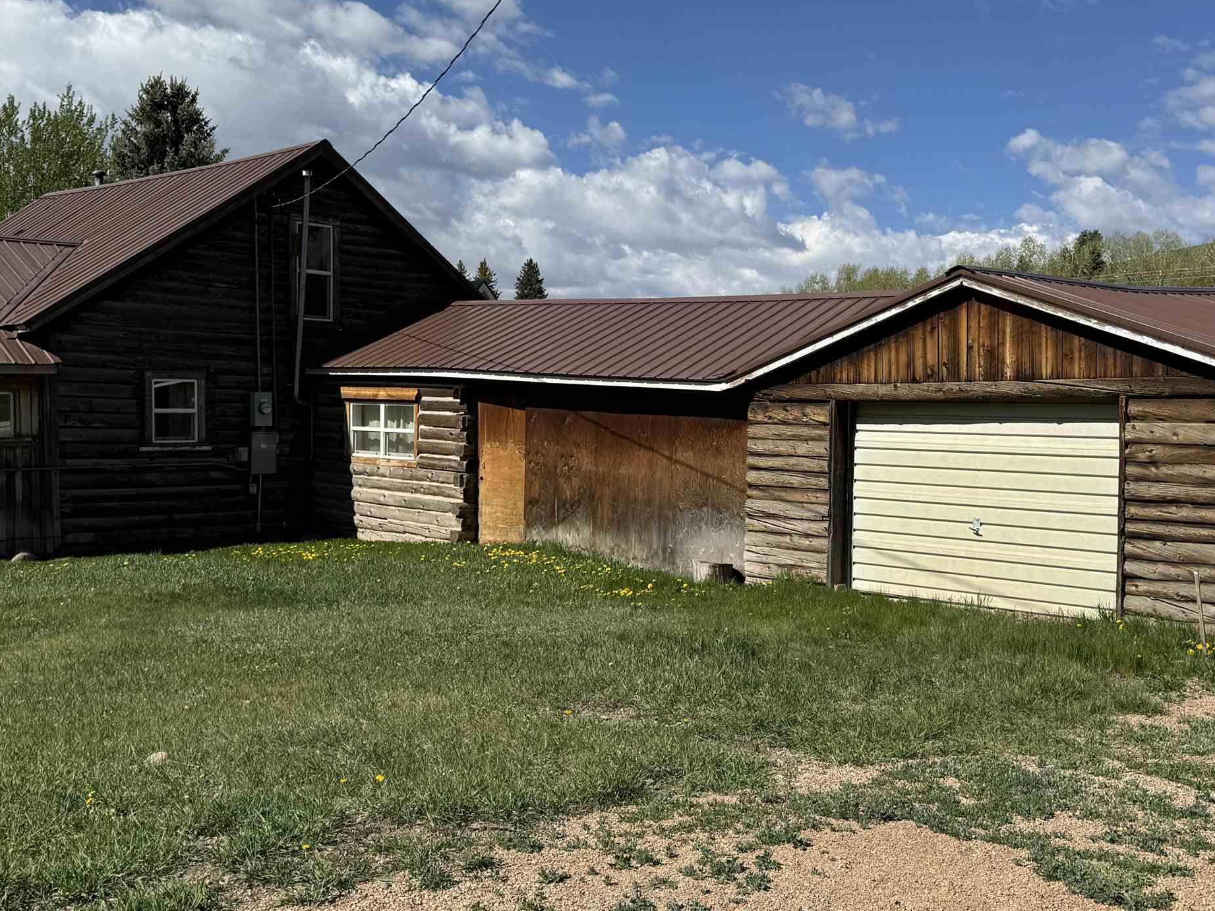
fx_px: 1404
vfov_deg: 36.0
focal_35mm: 40
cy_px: 447
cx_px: 632
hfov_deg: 46.8
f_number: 1.78
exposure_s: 1/6410
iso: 80
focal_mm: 6.76
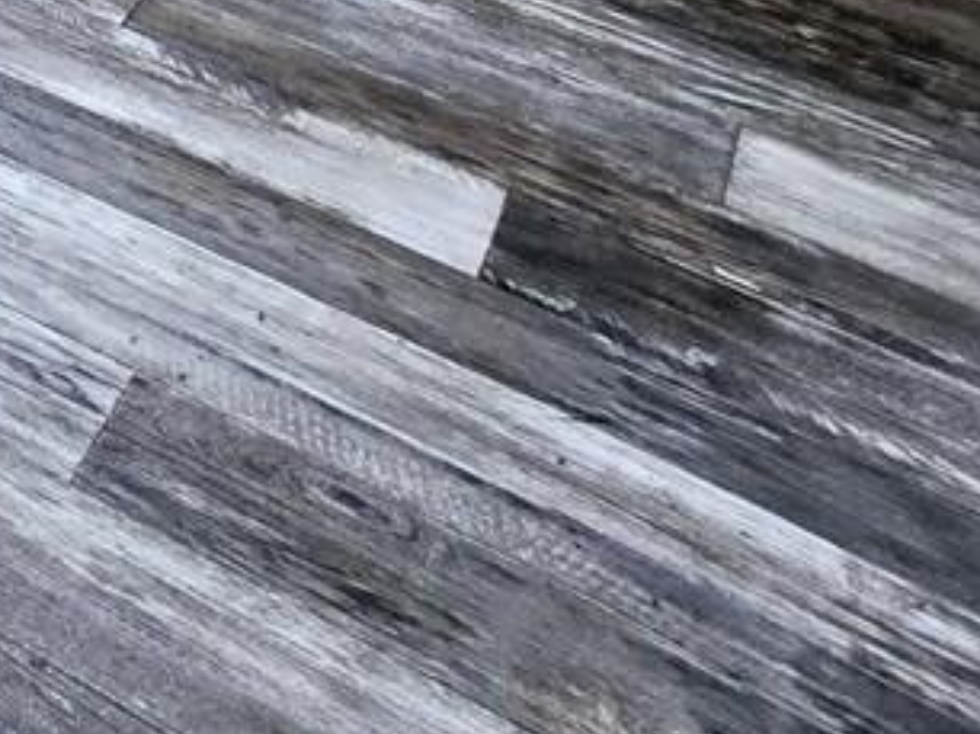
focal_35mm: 68
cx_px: -1524
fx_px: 1924
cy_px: -894
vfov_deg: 15.3
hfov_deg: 14.1
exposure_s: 1/60.2
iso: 64
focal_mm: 2.2
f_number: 2.2
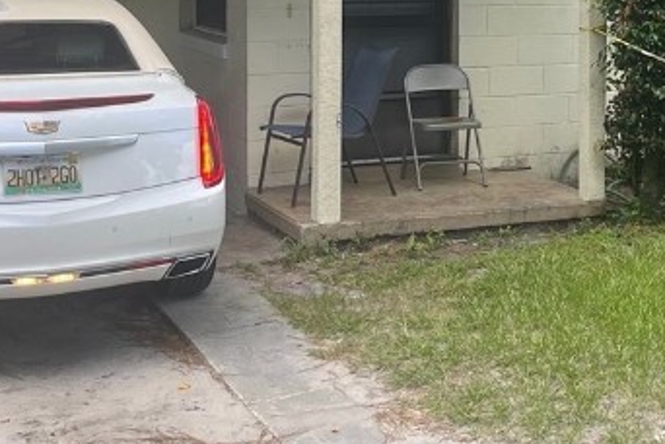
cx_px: 612
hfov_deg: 24.3
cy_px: 19
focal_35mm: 81
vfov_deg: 16.6
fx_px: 1496
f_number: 1.6
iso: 32
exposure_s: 1/642
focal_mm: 5.1
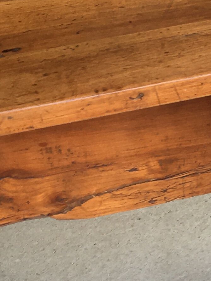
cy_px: 127
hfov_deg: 10.5
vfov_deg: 15.1
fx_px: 1065
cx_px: 411
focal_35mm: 131
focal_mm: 4.15
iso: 32
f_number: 2.2
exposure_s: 1/50
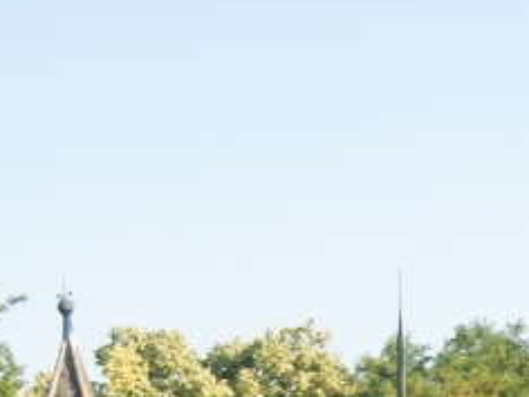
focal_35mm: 172
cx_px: 325
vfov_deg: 8.5
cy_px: 552
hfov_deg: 11.5
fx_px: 2623
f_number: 6.3
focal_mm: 35
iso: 100
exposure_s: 1/125
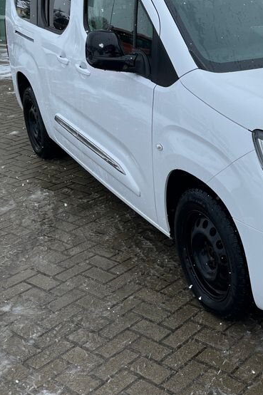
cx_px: 284
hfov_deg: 25.2
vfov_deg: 39.4
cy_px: 153
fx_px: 548
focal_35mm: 50
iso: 50
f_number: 1.6
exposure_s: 1/1238
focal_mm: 5.1
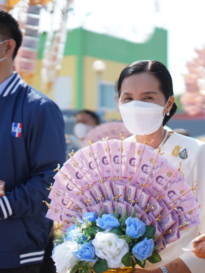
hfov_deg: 20.1
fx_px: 576
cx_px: 122
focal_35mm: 73
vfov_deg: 26.7
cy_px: 137
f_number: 1.8
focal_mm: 50
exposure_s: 1/8000
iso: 400
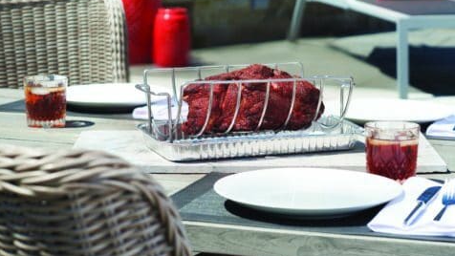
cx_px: 227
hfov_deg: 19.3
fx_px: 1339
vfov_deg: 10.9
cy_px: 109
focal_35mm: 111
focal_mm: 105
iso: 100
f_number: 8
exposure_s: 1/60
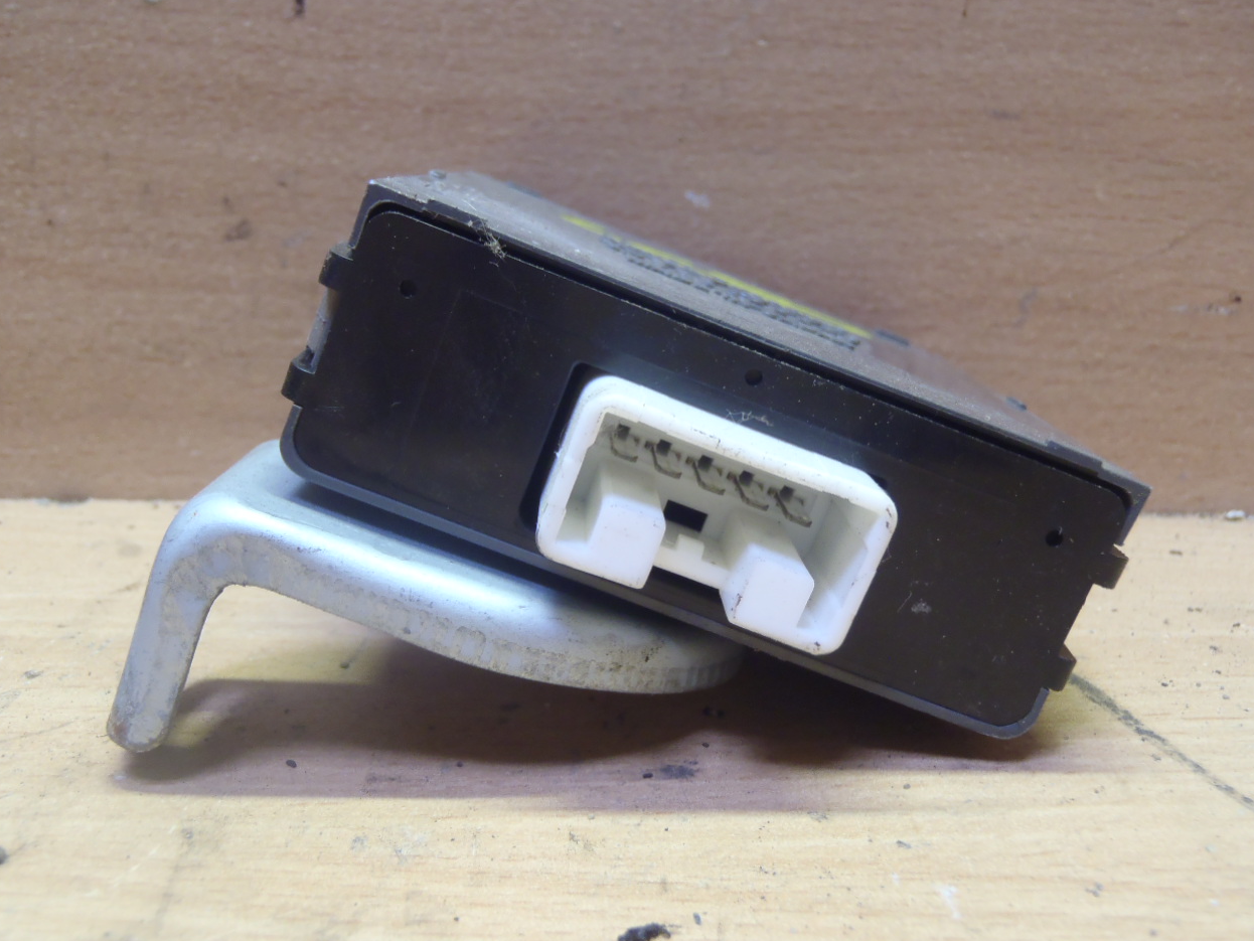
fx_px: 1377
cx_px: 613
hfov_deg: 49.0
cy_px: 469
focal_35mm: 38
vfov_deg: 37.7
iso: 200
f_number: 4.7
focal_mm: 6.64
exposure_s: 1/4
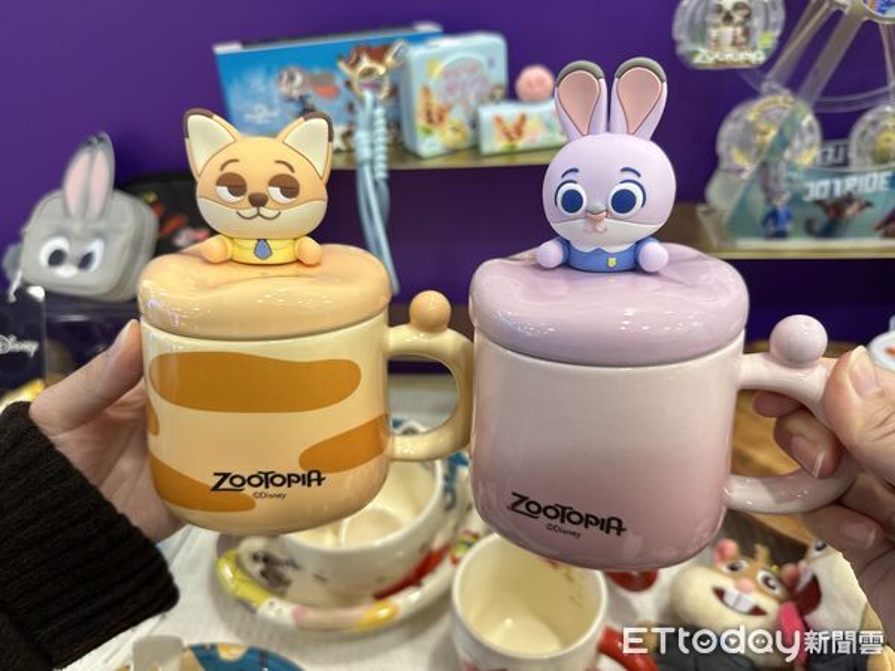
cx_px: 448
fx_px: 621
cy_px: 336
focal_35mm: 24
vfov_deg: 56.8
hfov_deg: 71.6
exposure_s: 1/60
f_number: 1.78
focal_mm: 6.86
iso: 160
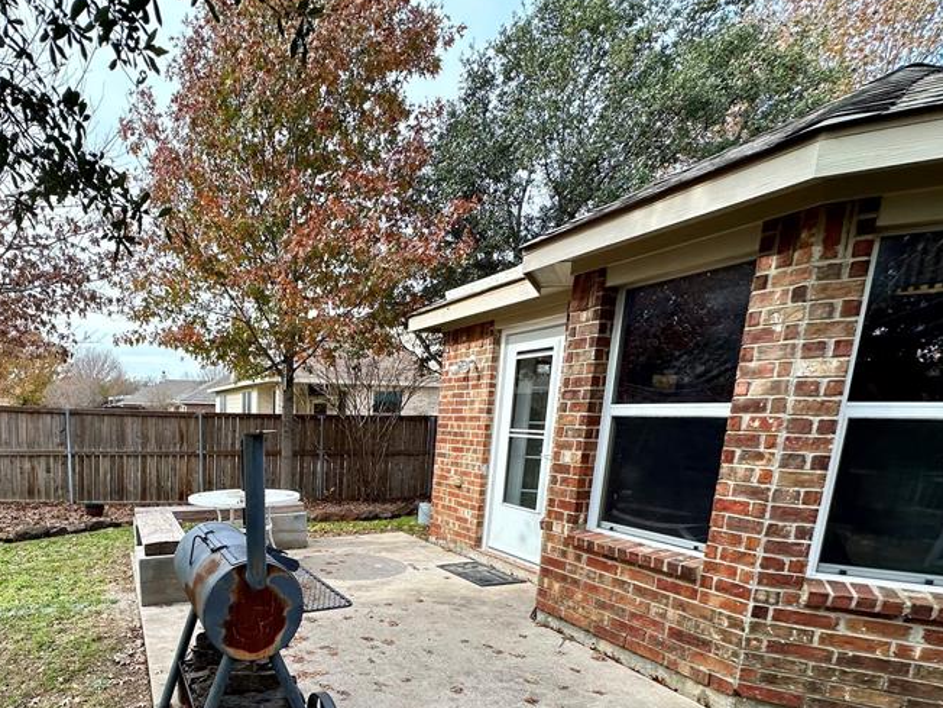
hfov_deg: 72.3
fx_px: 599
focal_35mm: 22
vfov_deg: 57.8
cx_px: 263
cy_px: 534
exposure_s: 1/406
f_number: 2.2
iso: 40
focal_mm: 2.22
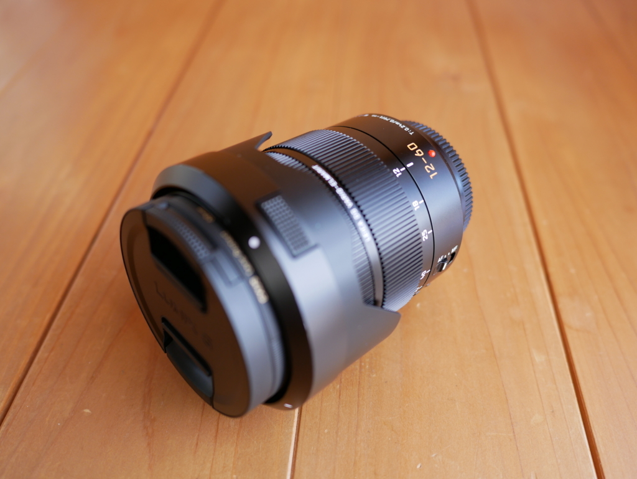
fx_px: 552
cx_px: 318
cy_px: 240
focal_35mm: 30
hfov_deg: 59.9
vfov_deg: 46.8
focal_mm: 15
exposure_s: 1/200
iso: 200
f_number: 2.2
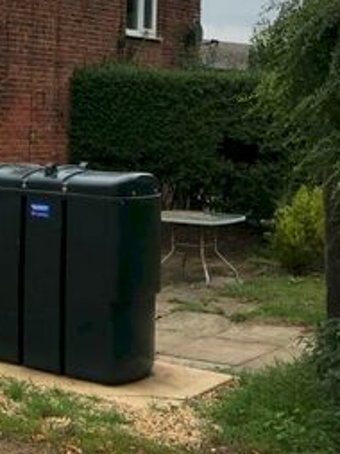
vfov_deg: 23.9
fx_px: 1049
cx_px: -259
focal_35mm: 80
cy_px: 62
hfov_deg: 15.8
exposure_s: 1/630
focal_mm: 4.15
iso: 25
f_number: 2.2
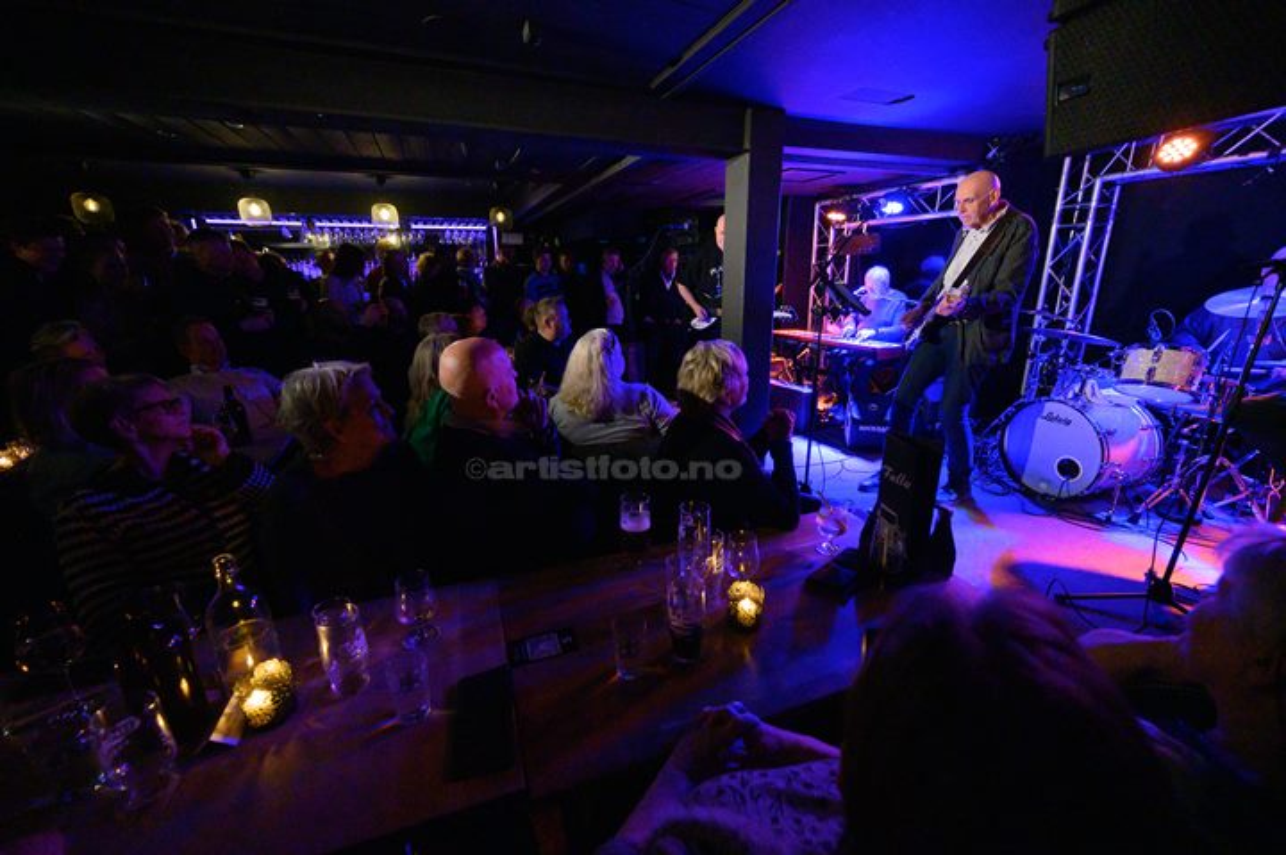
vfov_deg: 81.1
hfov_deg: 104.3
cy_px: 428
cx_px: 643
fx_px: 500
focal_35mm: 14
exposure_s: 1/125
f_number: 4
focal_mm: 14
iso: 8000
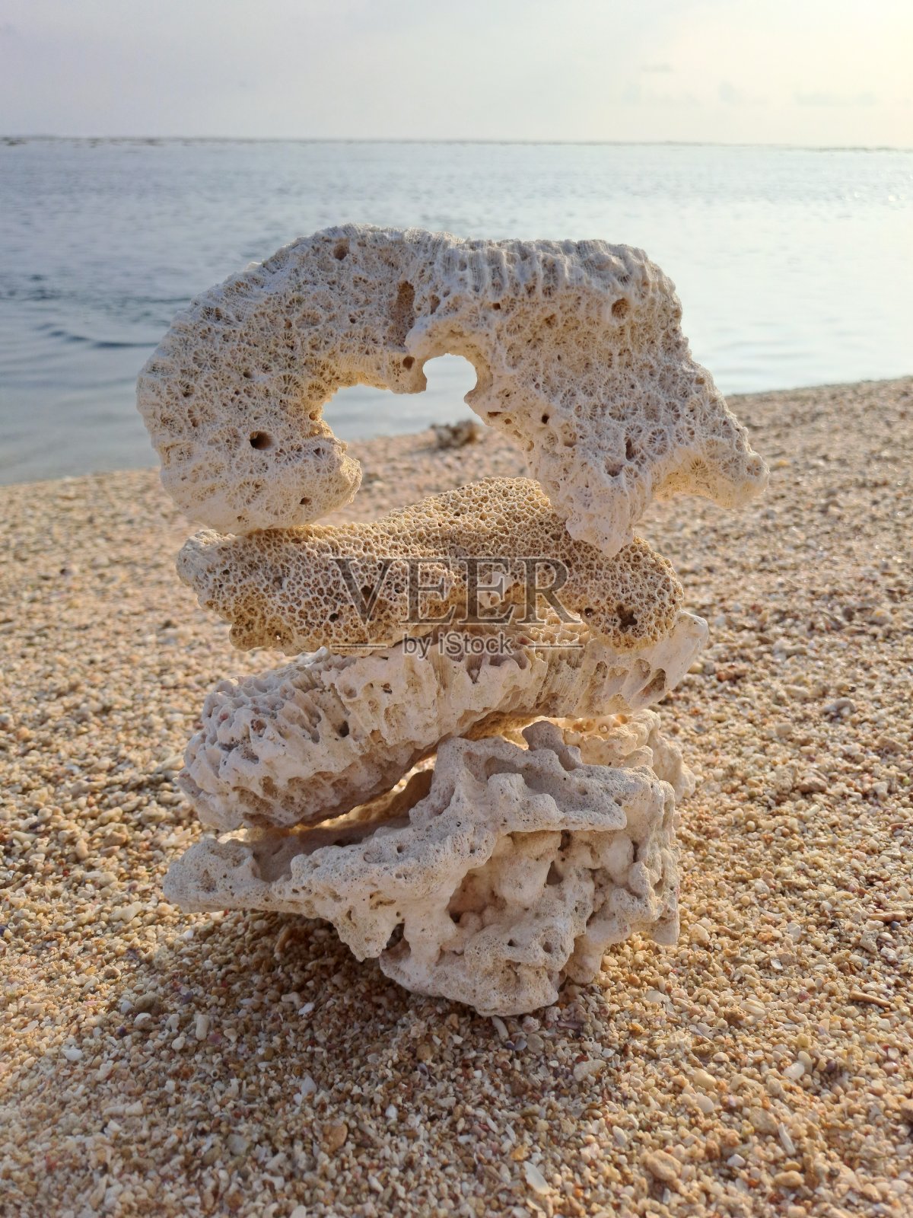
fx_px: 879
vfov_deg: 69.4
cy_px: 609
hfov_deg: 54.9
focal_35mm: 25
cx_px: 456
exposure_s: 1/1642
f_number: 1.8
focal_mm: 4.65
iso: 32
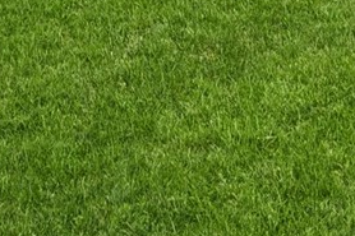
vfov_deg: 11.6
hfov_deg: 19.3
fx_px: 976
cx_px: 444
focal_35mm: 99
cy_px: -306
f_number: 8
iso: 400
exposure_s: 1/100
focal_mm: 17
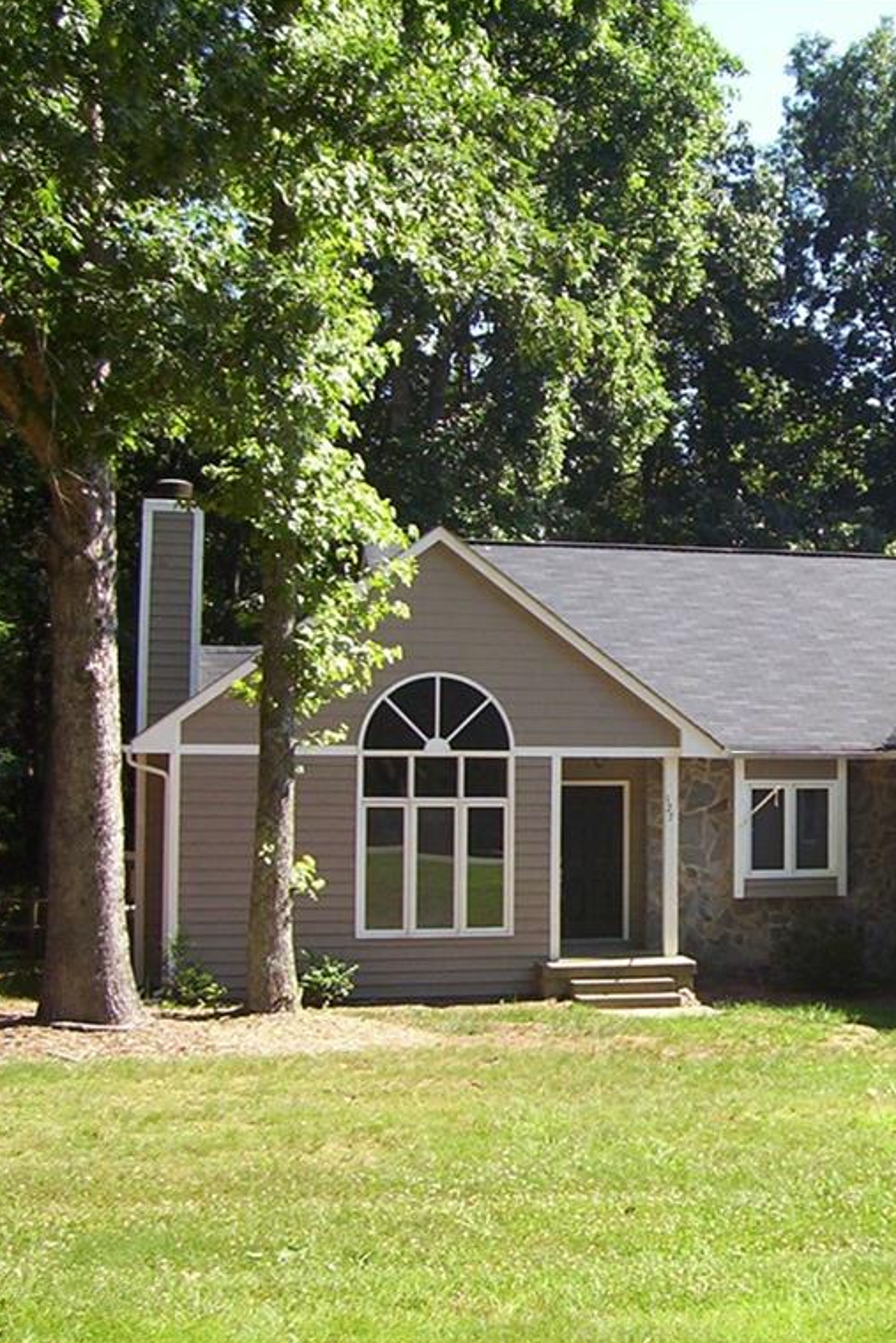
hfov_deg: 21.9
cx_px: 876
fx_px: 2239
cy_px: 670
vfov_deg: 33.4
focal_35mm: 60
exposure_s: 1/657
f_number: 2.73
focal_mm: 5.77
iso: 100
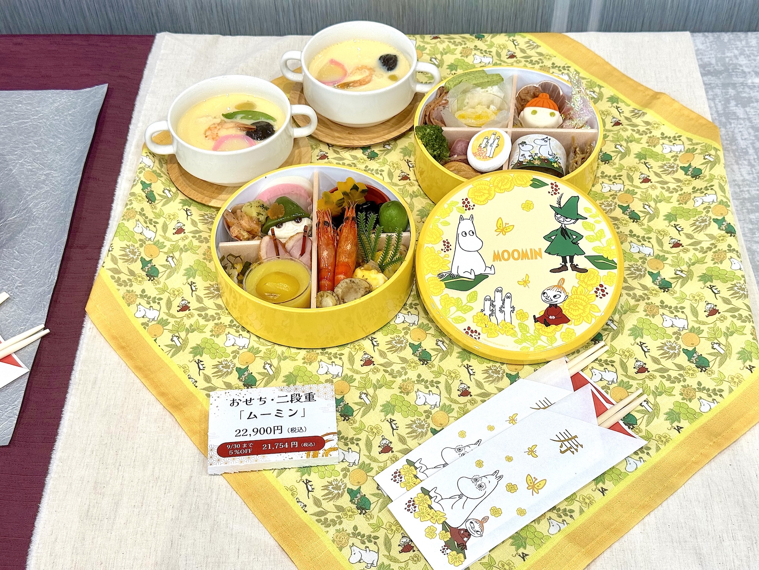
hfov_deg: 39.7
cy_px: 285
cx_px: 380
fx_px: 1052
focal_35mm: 48
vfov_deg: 30.3
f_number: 1.78
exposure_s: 1/193
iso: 50
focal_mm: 6.76
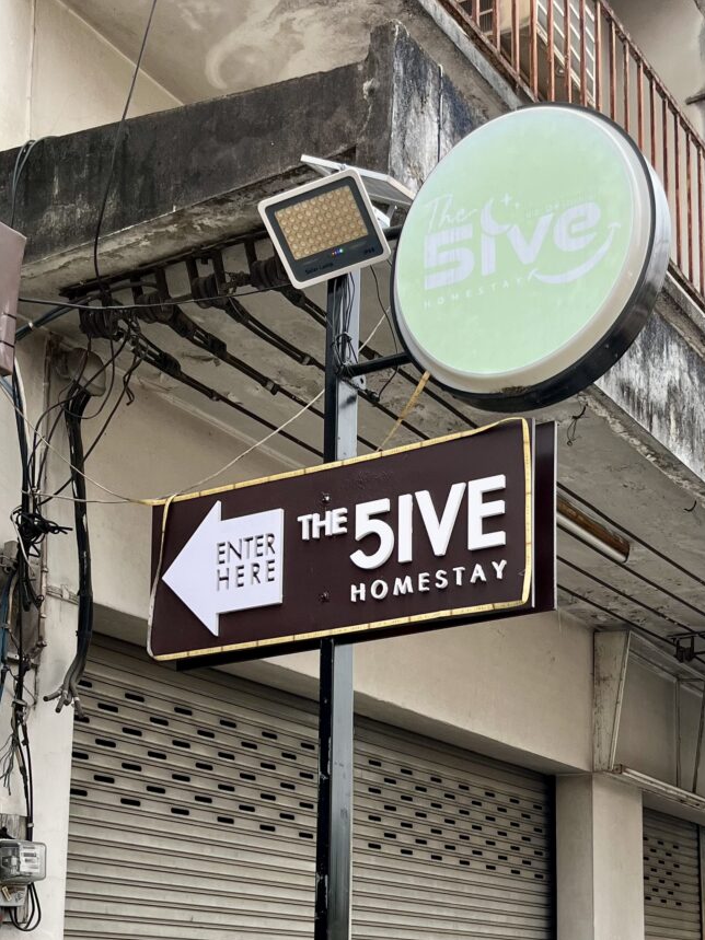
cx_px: 349
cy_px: 542
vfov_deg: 58.1
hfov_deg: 45.4
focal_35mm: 31
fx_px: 842
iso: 50
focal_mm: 5.1
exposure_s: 1/766
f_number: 1.6
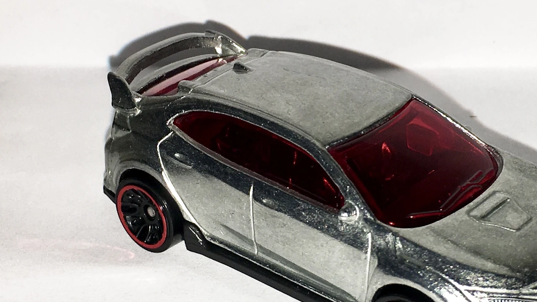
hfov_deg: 43.7
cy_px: 182
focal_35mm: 46
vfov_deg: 25.9
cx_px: 376
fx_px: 655
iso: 25
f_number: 2.2
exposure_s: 1/248
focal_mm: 4.15
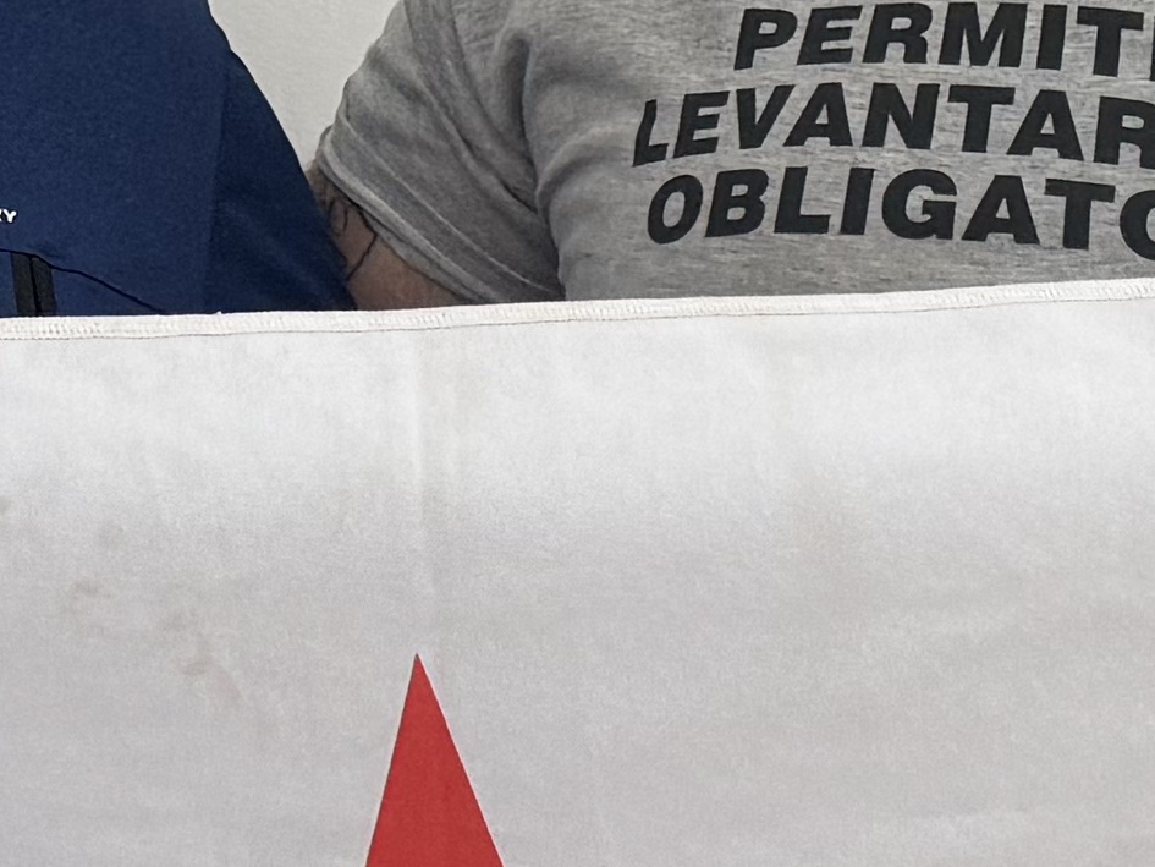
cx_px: 606
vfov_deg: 10.1
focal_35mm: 145
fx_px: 4839
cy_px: 1075
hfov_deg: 13.6
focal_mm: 6.8
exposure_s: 1/50
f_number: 1.8
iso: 125
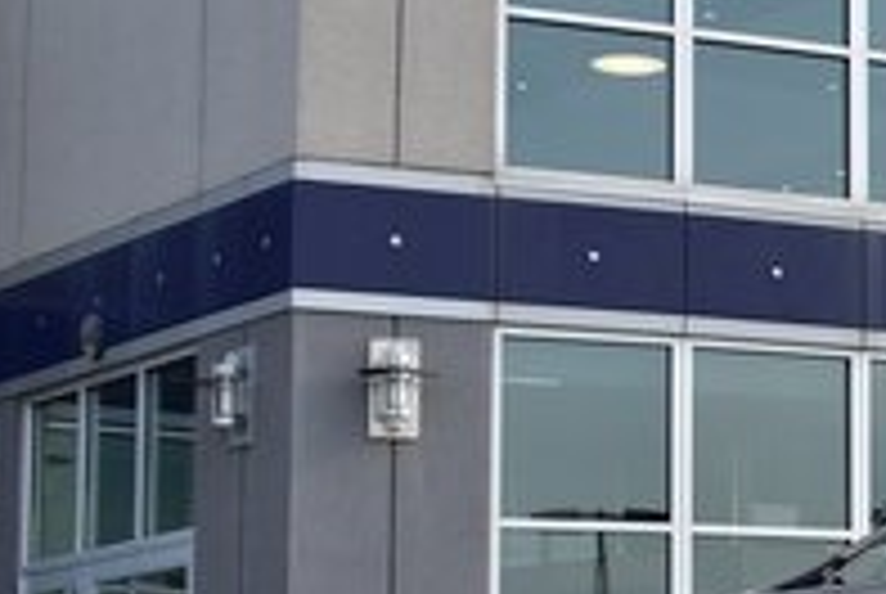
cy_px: 522
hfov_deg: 15.8
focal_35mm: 117
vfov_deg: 11.7
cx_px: 1394
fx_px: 2884
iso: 100
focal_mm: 24
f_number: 8
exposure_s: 1/250
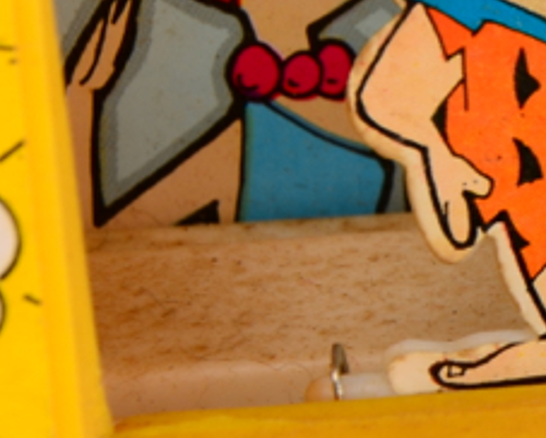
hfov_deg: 5.0
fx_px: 6194
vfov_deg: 4.0
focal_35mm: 383
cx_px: 960
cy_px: 29
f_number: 11
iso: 100
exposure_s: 1/200
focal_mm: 62
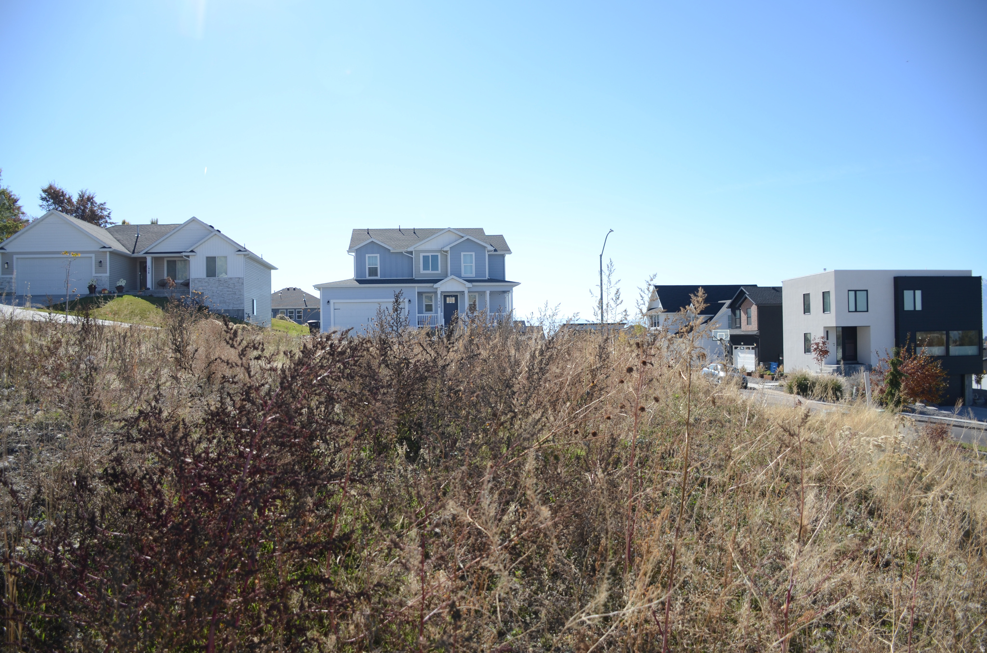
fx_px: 739
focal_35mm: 27
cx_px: 494
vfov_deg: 47.7
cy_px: 326
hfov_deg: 67.5
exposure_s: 1/800
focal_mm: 18
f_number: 3.5
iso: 100
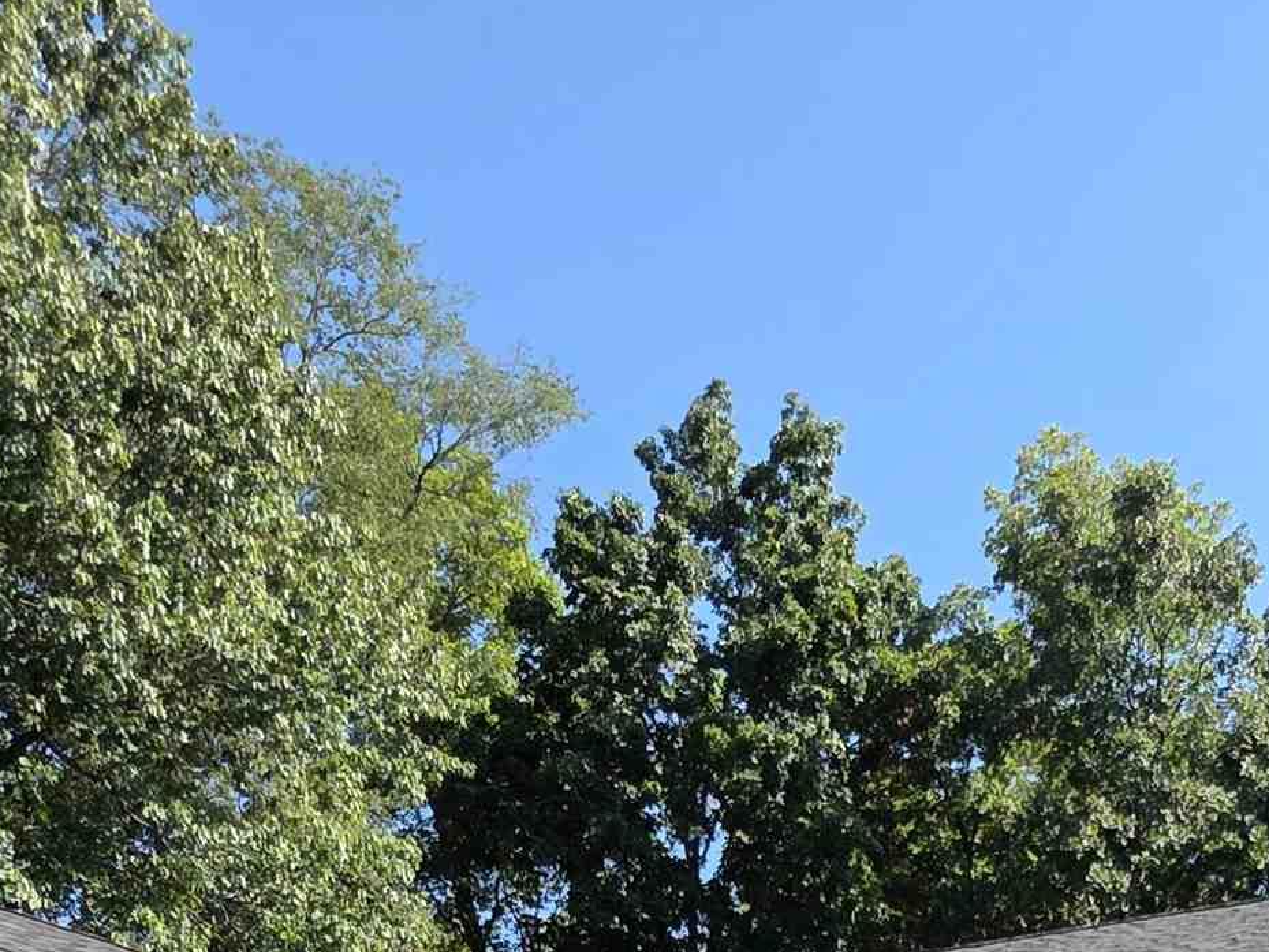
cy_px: 1481
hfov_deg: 41.7
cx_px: 1038
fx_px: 1577
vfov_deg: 24.7
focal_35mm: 43
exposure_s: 1/1111
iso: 40
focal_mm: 2.2
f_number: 1.9
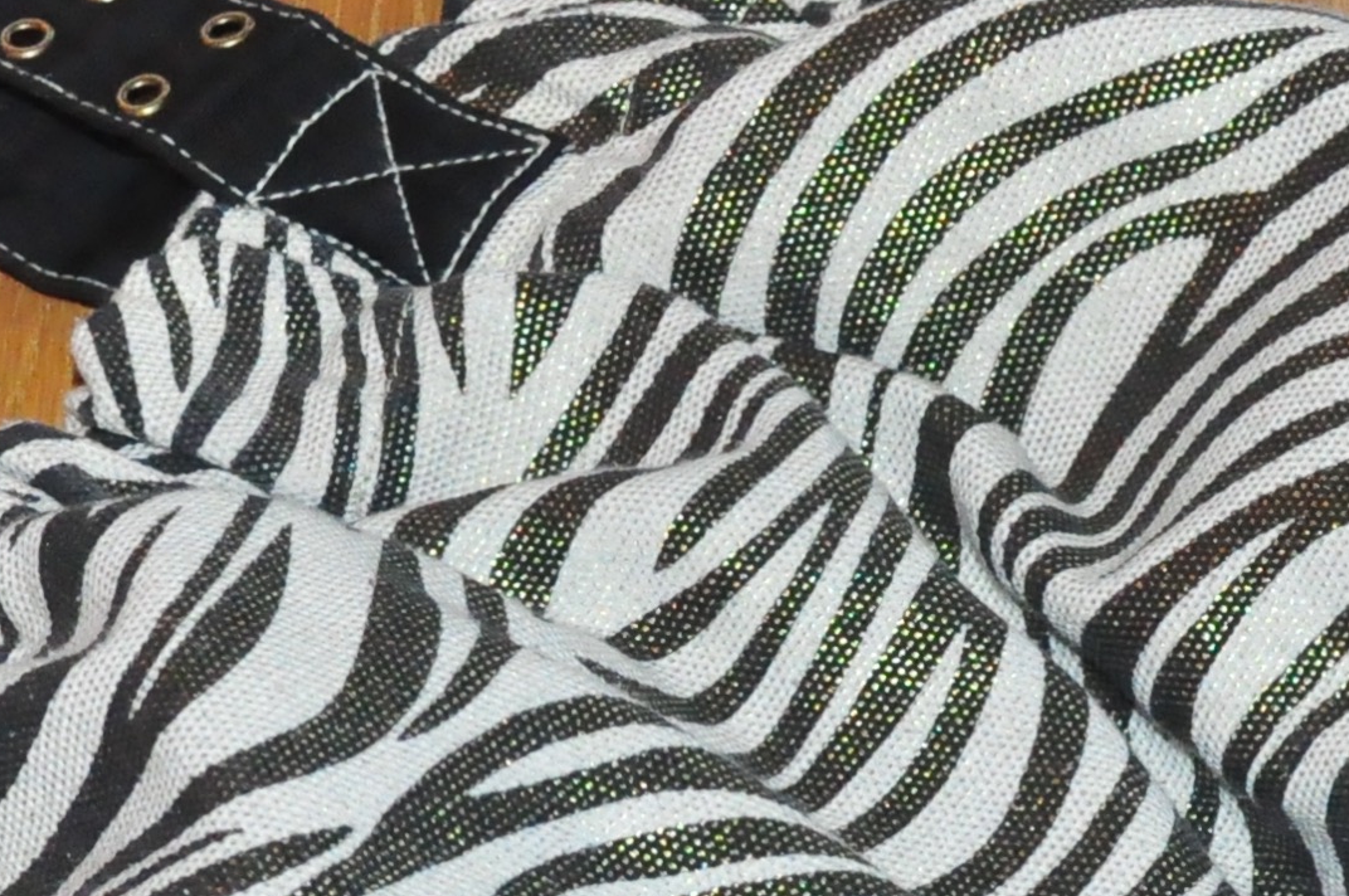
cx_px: 630
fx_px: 5389
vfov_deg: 9.3
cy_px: 1156
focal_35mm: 144
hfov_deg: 14.3
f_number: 5.6
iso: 3200
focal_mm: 24
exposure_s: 1/125
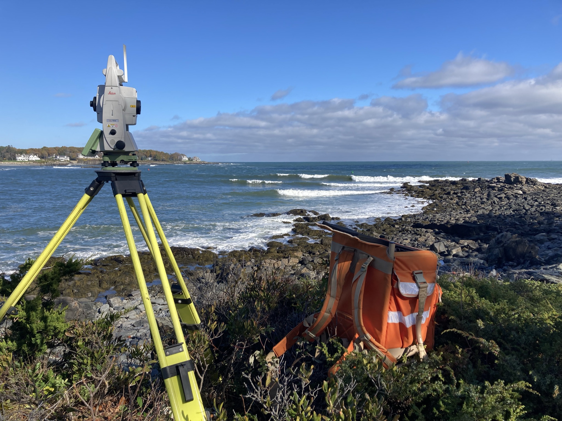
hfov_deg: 63.4
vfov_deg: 49.7
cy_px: 210
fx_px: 455
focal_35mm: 28
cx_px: 281
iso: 20
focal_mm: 3.99
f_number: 1.8
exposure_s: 1/2088
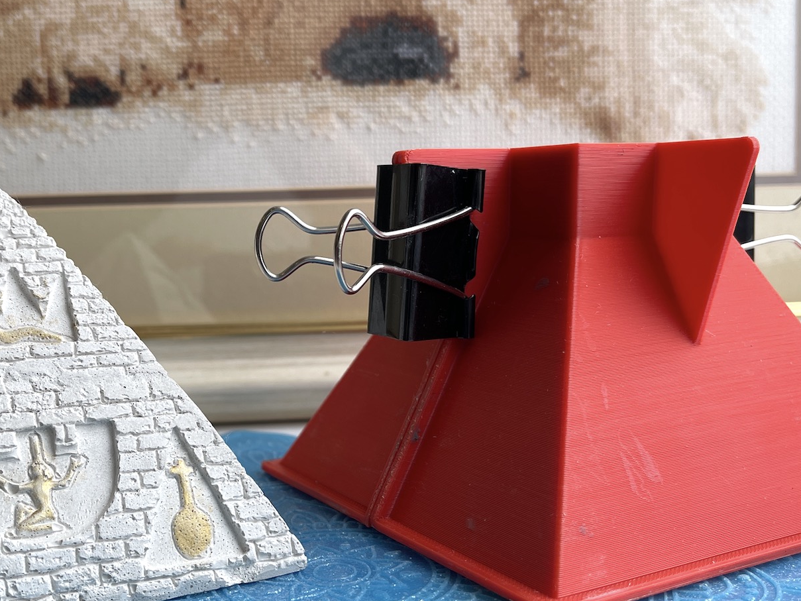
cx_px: 315
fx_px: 995
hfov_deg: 43.6
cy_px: 362
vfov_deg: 33.5
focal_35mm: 43
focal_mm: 5.1
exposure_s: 1/112
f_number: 1.6
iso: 40
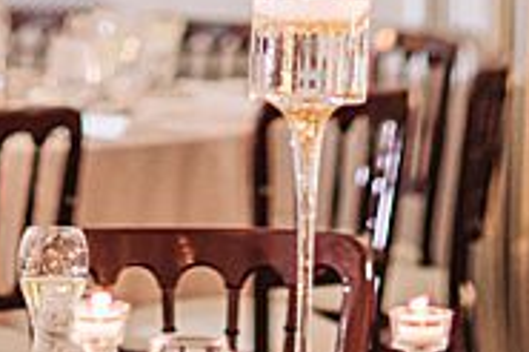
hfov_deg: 8.1
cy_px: -471
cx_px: 143
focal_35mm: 254
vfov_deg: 5.2
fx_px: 3729
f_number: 1.4
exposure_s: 1/160
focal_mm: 50
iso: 800
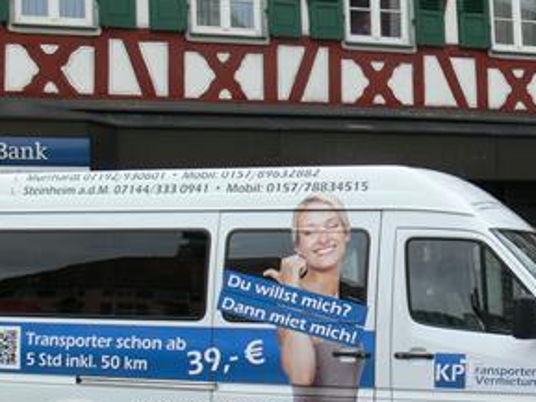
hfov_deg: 25.3
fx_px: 1146
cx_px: 503
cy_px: 302
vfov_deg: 19.8
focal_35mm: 74
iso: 80
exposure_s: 1/125
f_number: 4.5
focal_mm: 7.4
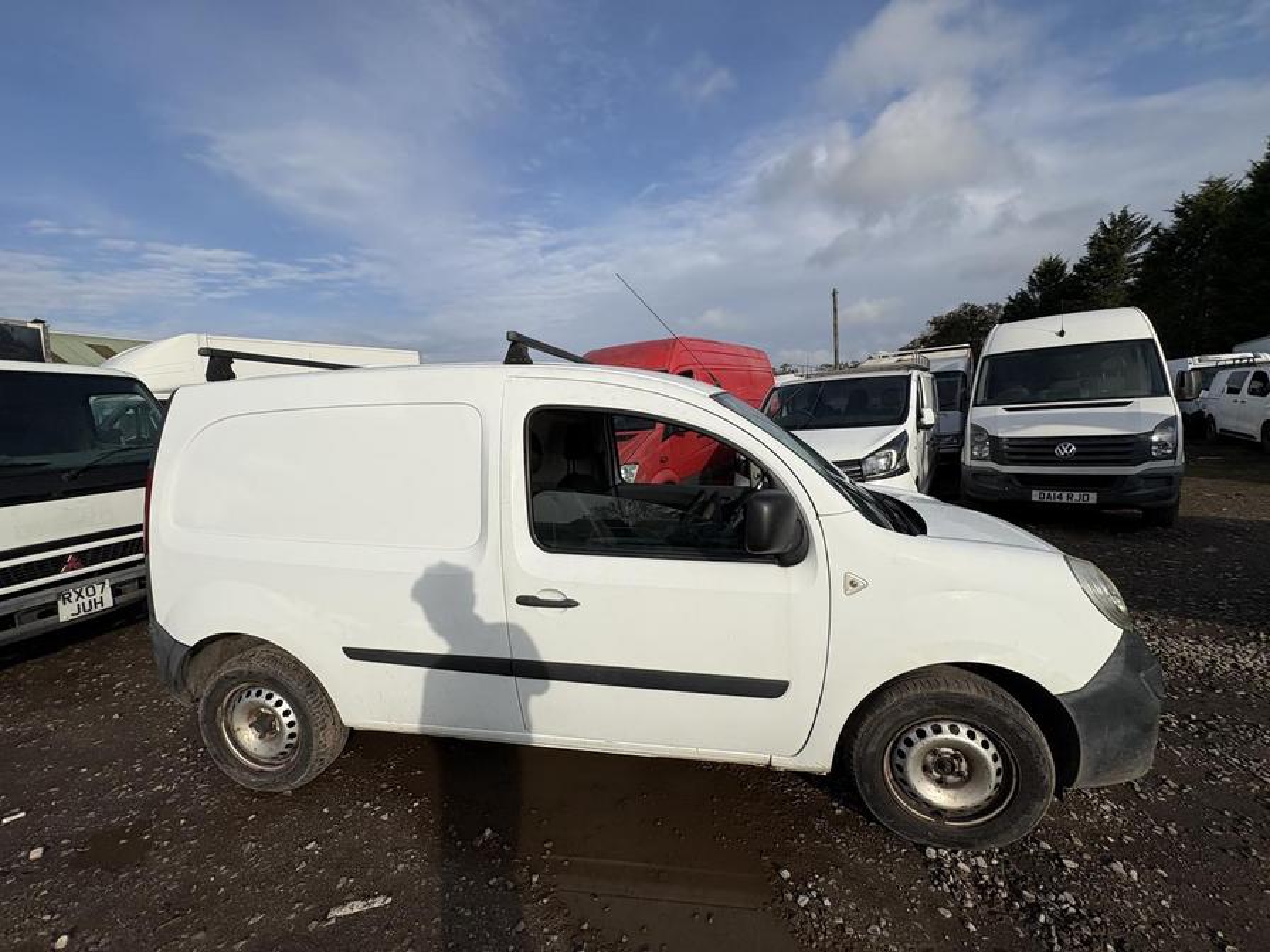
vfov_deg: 85.7
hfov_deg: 102.1
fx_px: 514
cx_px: 635
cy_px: 476
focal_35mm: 14
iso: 50
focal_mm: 2.22
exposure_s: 1/4132
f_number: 2.2
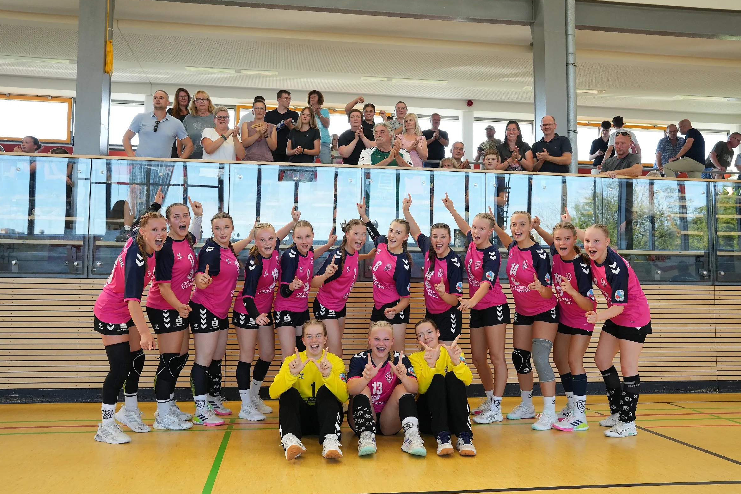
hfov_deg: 58.4
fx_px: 663
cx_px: 378
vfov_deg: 40.9
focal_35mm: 32
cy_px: 254
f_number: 6.3
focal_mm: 30.2
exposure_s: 1/320
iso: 2000
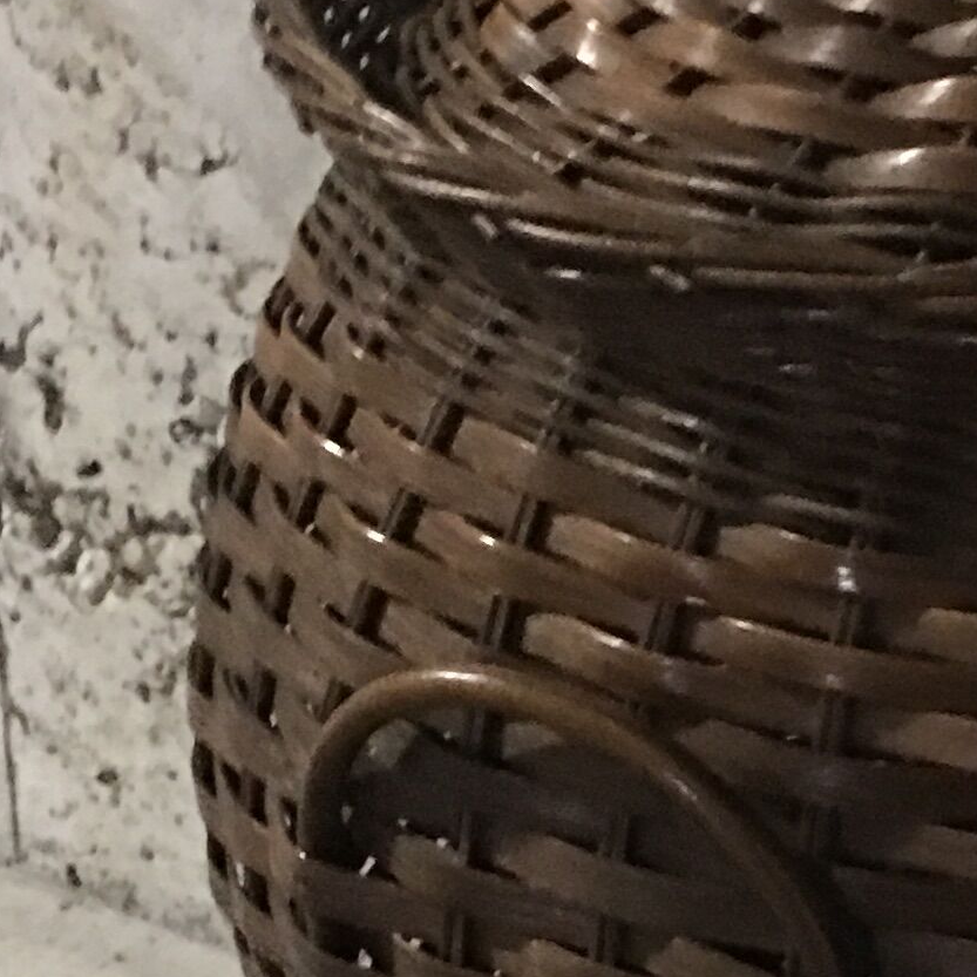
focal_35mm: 124
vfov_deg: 13.8
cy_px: 1029
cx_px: 1119
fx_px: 3960
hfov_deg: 13.7
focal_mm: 4.15
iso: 160
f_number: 2.2
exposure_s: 1/4
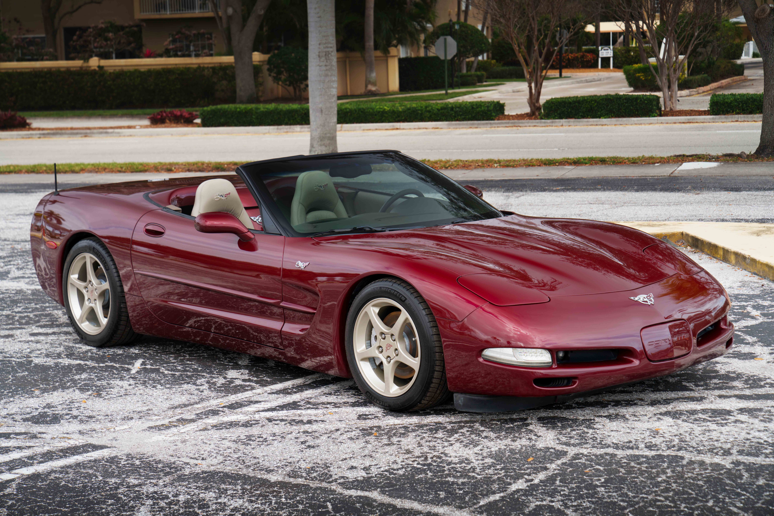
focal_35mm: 70
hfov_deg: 28.8
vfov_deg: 19.5
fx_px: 1505
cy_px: 258
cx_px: 387
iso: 100
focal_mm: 70
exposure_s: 1/100
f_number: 6.3
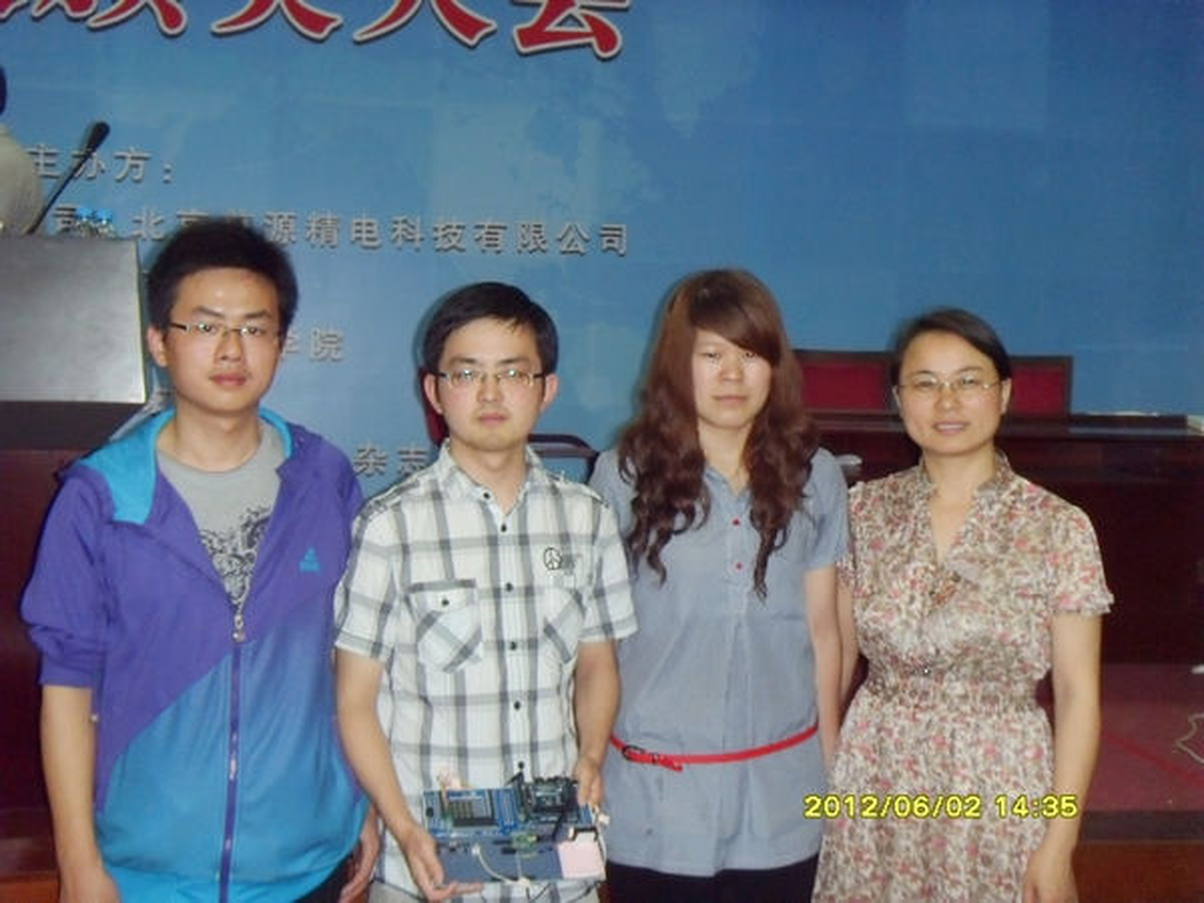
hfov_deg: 32.2
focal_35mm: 60
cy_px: 452
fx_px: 2087
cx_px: 602
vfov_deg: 24.4
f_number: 3.8
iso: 400
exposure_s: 1/60
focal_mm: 10.2
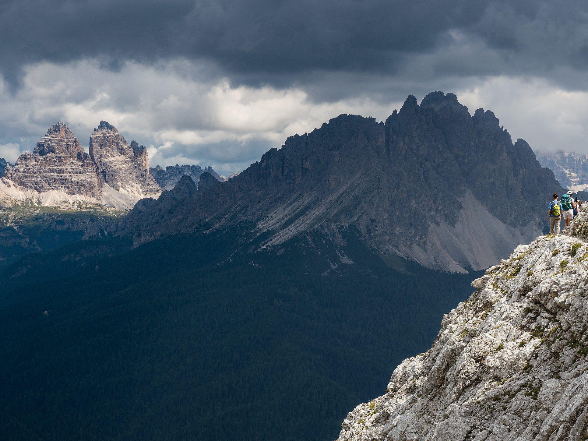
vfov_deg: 17.0
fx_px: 1478
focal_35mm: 87
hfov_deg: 22.5
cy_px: 230
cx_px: 327
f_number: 7.1
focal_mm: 35
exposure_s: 1/500
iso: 200
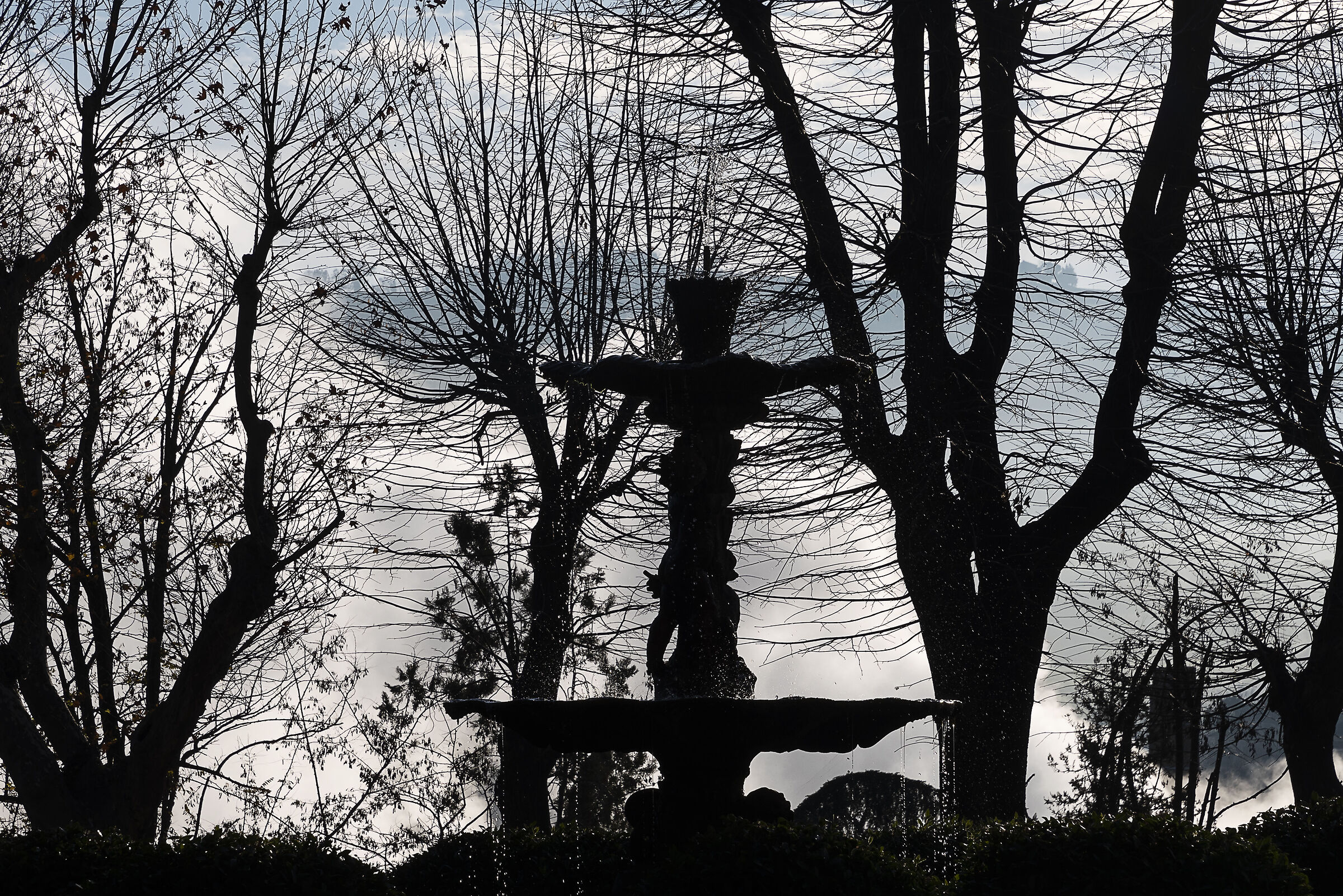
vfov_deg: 9.1
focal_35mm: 150
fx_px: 5595
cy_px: 448
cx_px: 672
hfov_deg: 13.7
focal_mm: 100
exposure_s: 1/640
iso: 100
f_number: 11
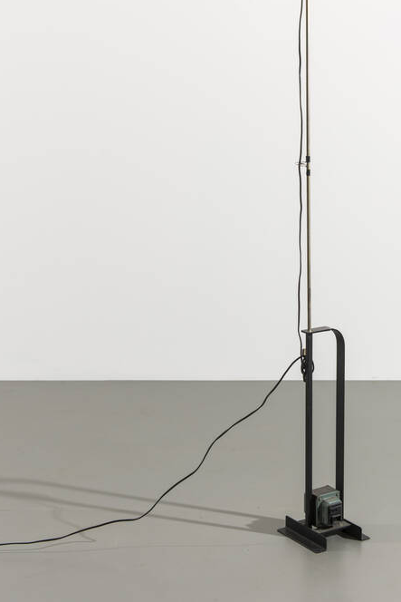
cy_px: 188
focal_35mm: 78
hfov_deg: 17.4
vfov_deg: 25.8
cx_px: 314
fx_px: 1302
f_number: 14
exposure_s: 1/200
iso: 100
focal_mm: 48
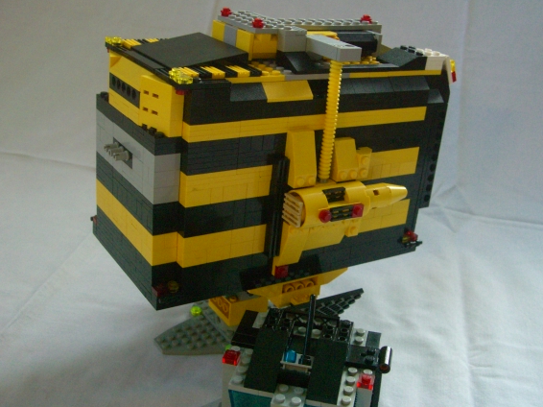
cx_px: 292
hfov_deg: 43.8
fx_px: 674
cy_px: 229
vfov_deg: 33.5
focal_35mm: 43
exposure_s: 1/100
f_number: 2.8
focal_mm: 7.9
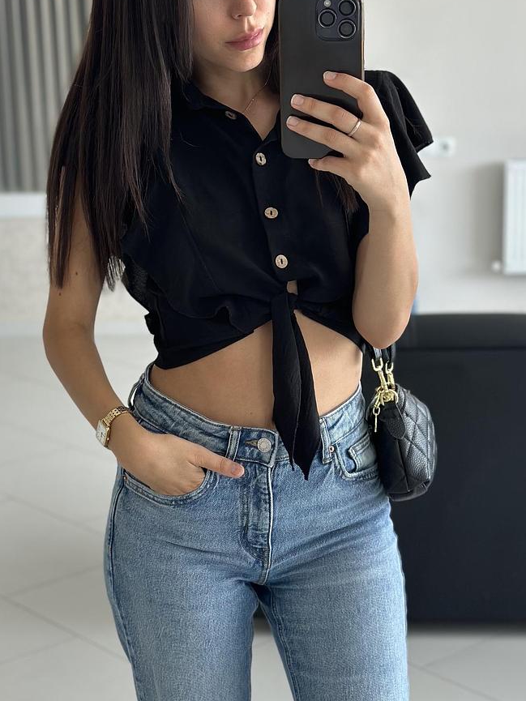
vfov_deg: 27.4
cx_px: 245
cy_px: 339
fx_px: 1438
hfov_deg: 20.7
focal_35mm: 71
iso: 125
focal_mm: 6.86
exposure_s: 1/92
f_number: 1.78
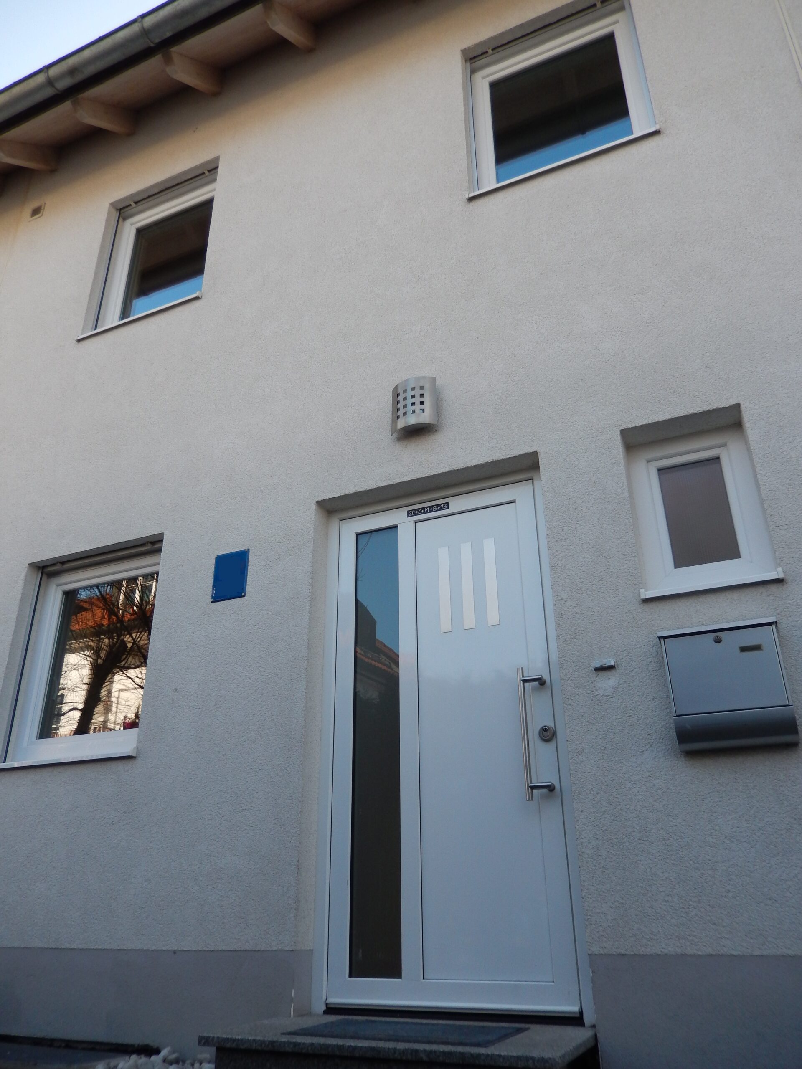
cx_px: 401
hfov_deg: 54.9
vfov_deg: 69.4
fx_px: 772
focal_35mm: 25
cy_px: 534
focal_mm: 4.5
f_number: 3.4
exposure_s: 1/320
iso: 125
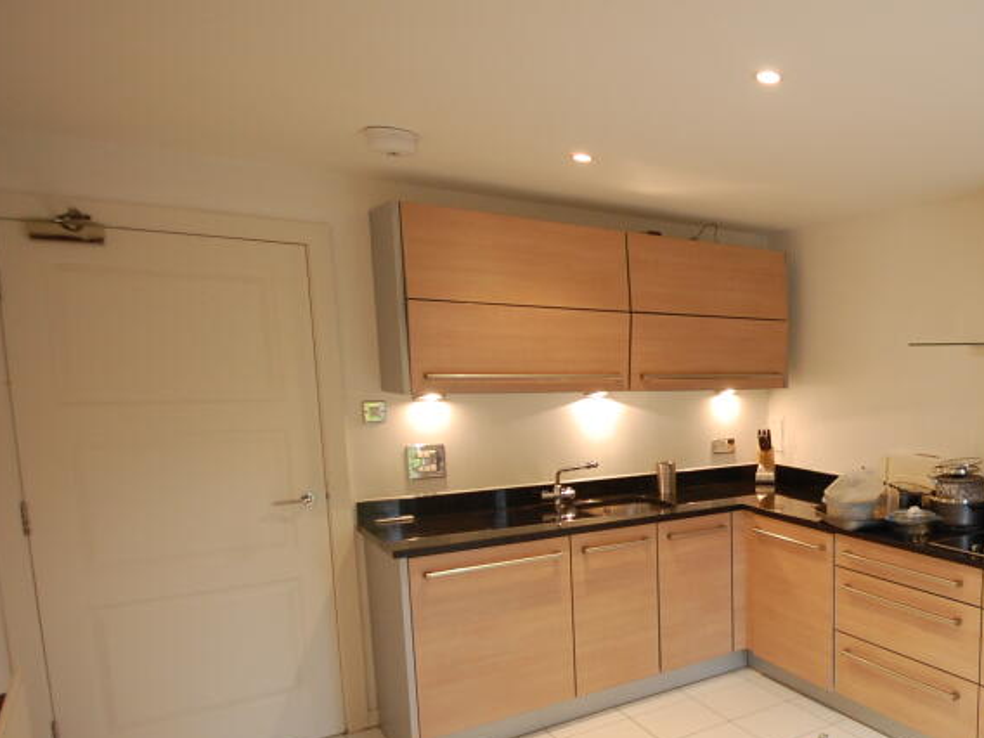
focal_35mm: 26
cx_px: 866
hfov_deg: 58.6
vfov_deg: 52.6
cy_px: 451
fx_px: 739
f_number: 4
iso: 640
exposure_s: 1/30
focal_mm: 10
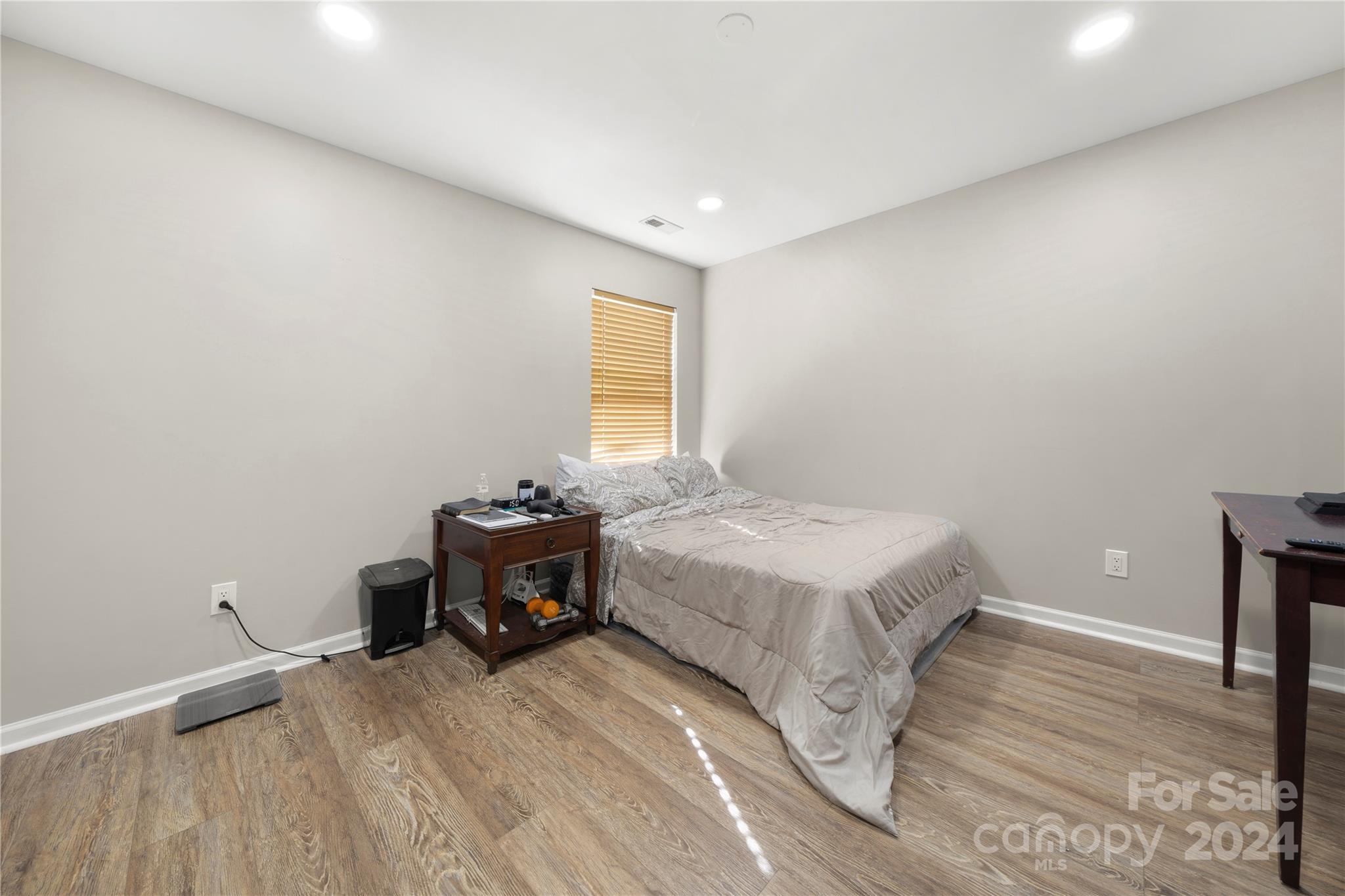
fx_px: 448
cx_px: 672
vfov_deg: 90.0
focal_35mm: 12
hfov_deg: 112.6
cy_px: 448
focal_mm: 12
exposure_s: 2.5
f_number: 9
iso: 200
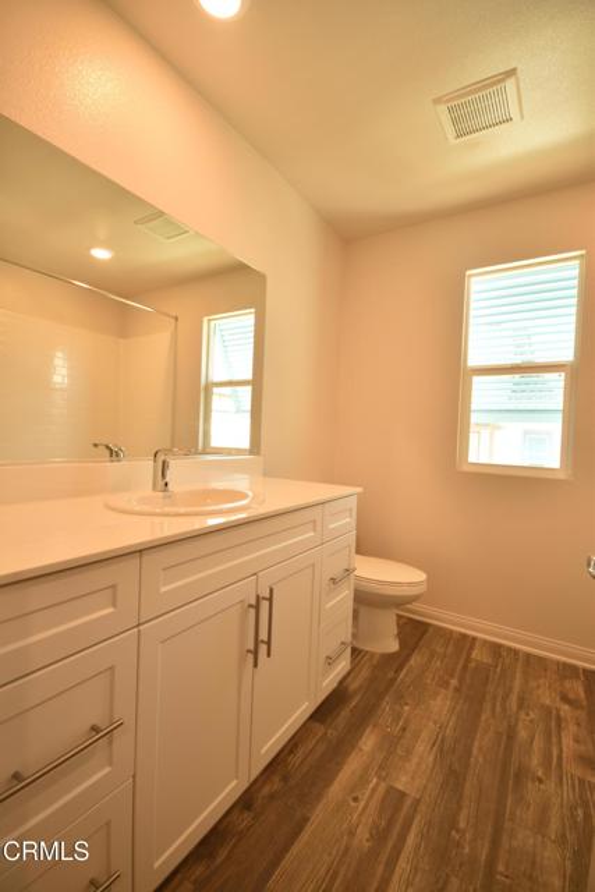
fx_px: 372
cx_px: 298
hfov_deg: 77.4
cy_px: 446
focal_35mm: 15
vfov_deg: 100.4
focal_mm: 10
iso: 100
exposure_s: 1/15
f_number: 4.5
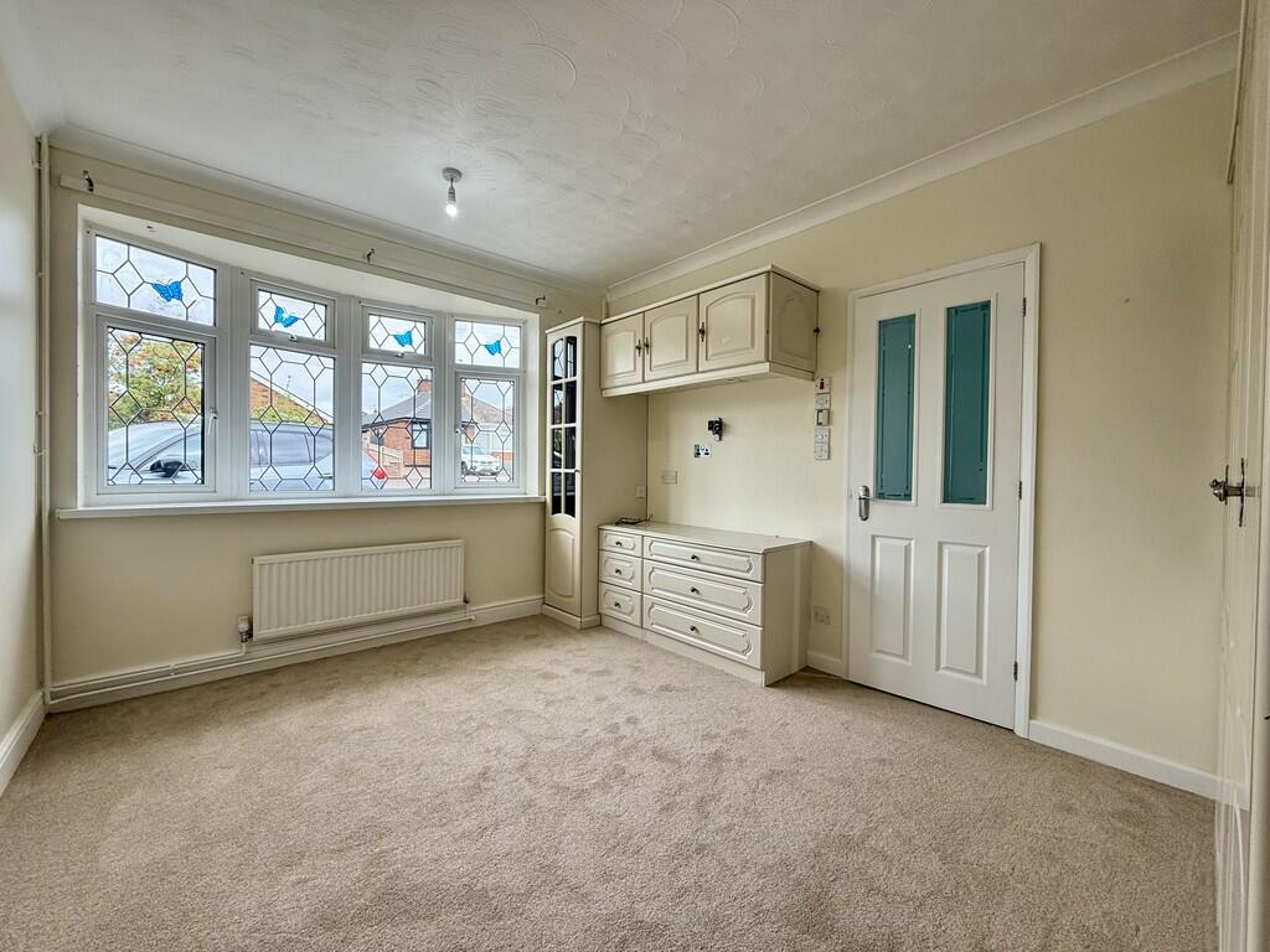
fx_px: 514
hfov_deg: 102.1
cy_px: 476
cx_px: 635
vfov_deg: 85.7
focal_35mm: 14
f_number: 2.2
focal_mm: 2.22
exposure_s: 1/100
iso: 80
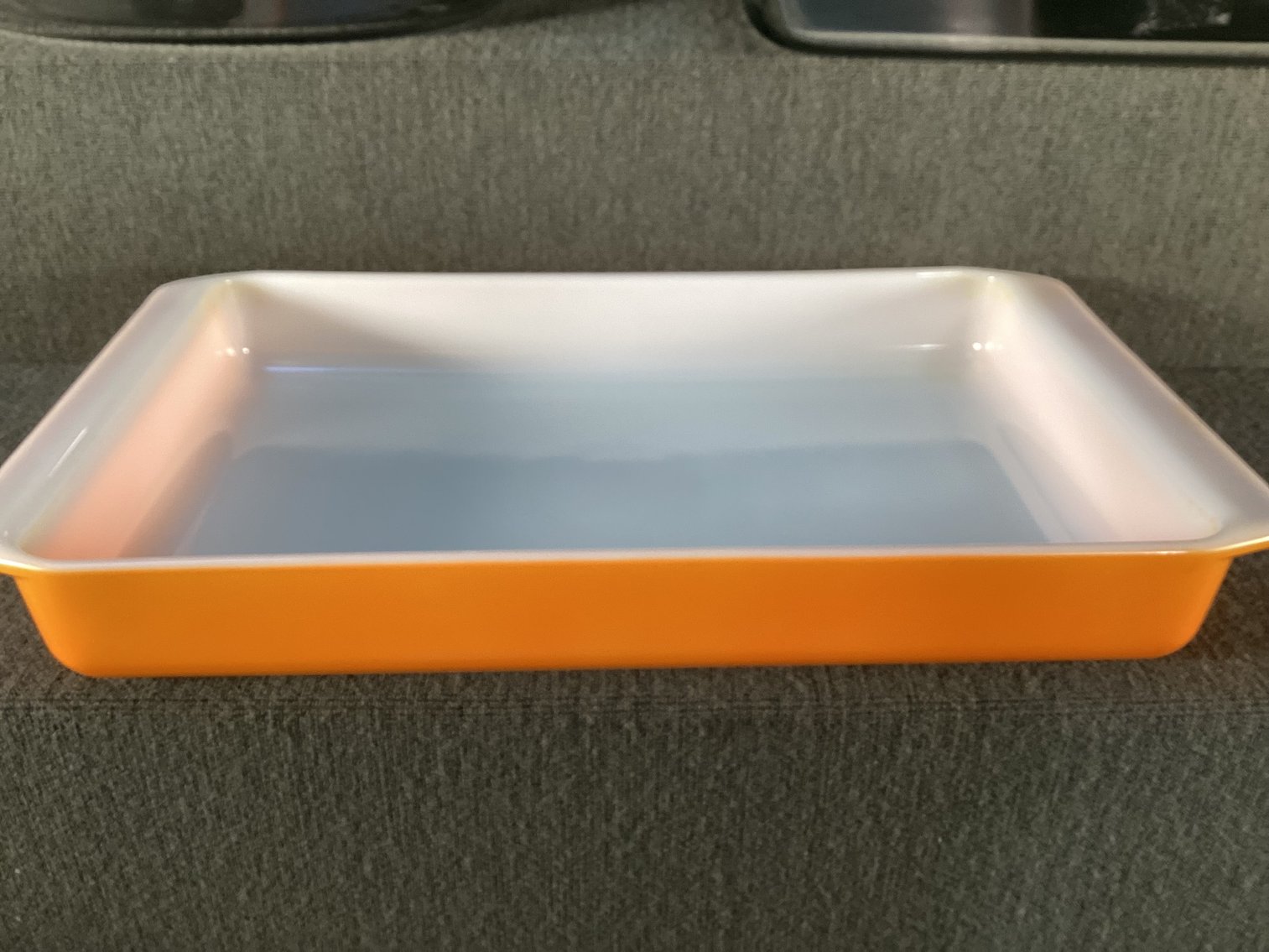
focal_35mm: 31
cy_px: 476
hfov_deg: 58.3
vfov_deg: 45.4
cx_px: 634
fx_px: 1137
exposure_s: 1/60
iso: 80
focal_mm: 3.3
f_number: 2.4
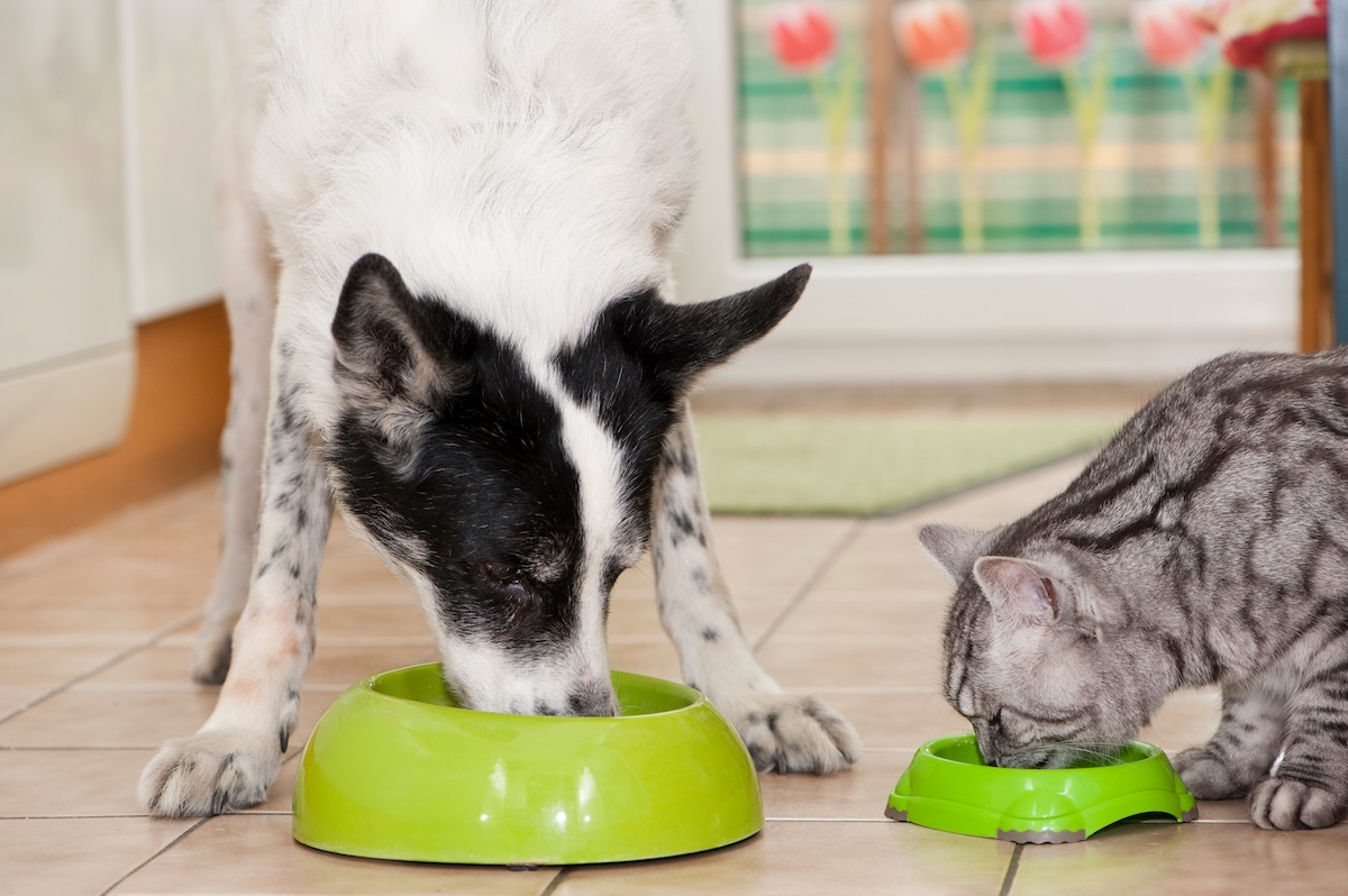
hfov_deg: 19.5
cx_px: 674
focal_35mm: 105
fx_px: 3928
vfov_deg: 13.0
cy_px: 448
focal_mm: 105
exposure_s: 1/250
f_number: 5.6
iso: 400
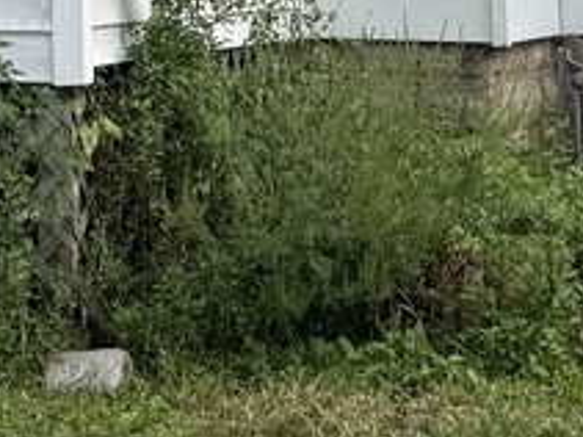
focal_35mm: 164
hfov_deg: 11.9
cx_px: -69
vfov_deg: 8.5
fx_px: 2761
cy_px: -478
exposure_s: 1/1456
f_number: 1.78
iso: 80
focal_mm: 6.76
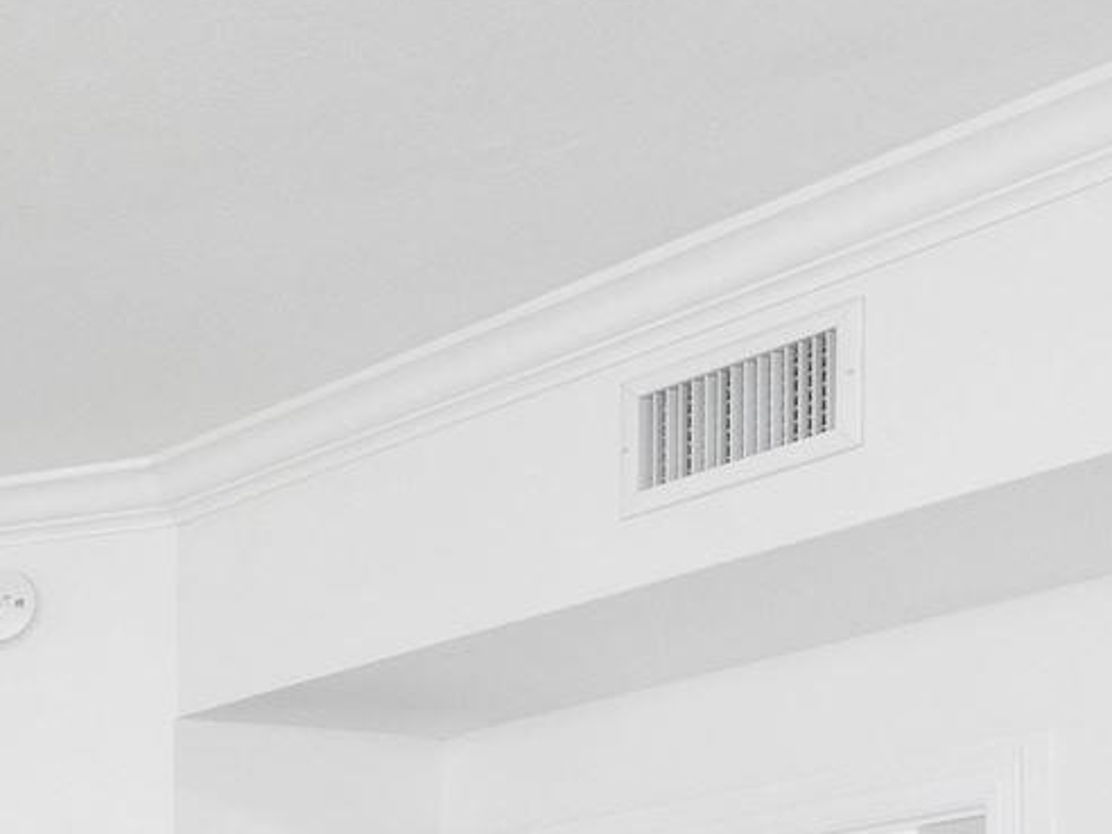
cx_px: -1248
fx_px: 2698
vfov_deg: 16.0
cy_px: 1288
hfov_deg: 16.4
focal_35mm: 84
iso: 400
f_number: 11
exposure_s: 1/20
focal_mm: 14
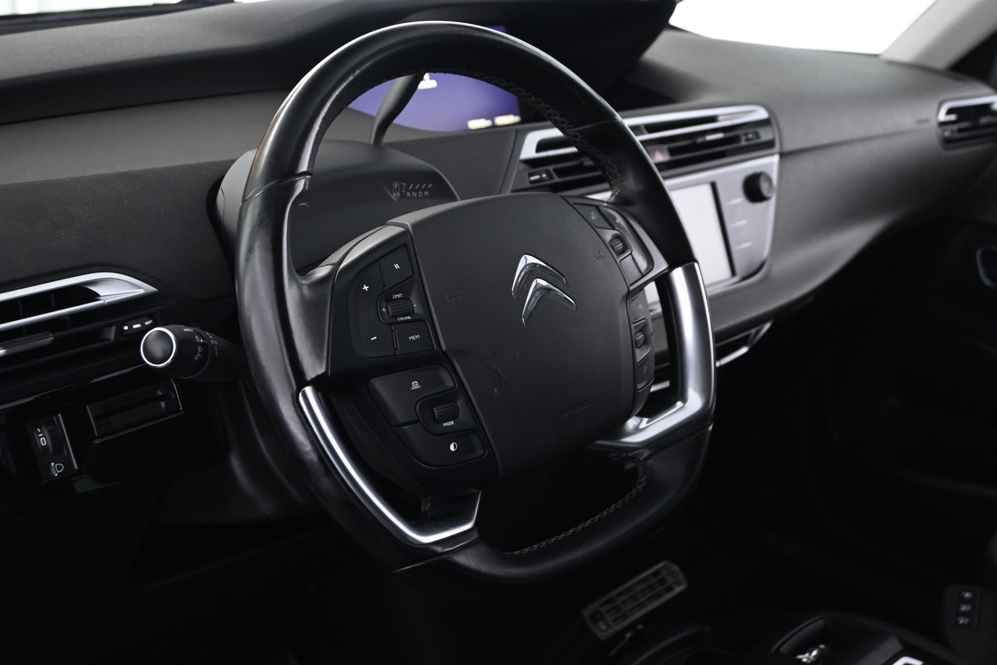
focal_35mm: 44
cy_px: 332
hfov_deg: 45.0
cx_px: 498
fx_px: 1205
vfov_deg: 30.8
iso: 1600
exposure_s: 1/10
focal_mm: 29
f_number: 4.8
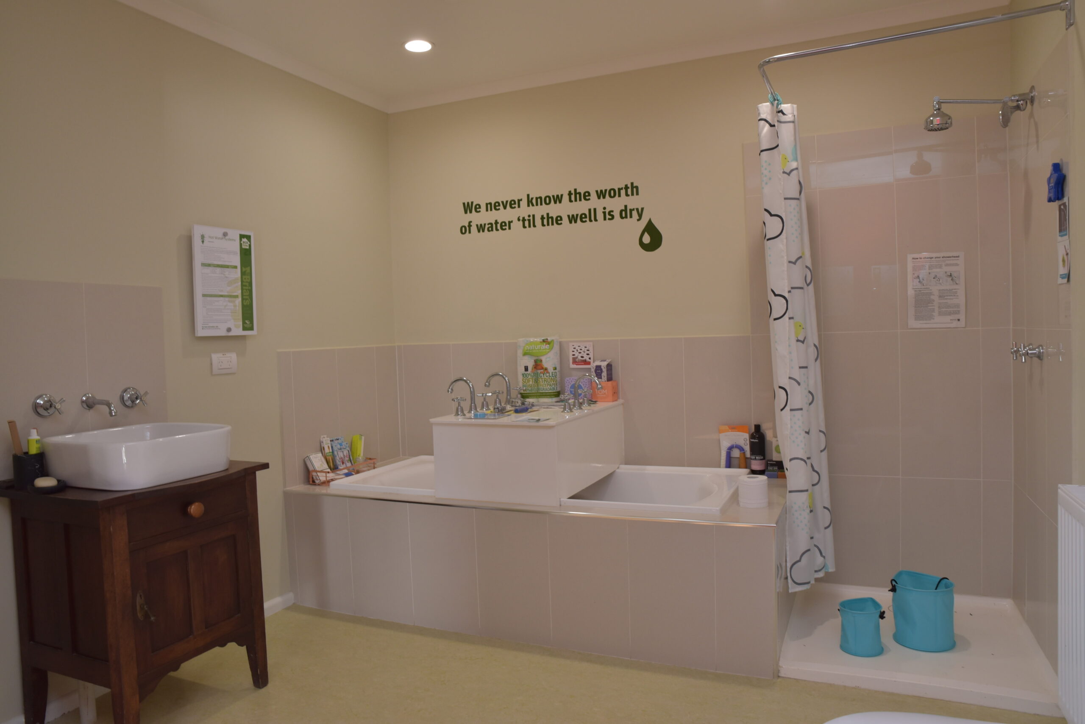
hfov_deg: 73.7
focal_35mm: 24
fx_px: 724
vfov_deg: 53.2
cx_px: 542
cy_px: 362
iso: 400
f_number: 7.1
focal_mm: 24
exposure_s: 1/80
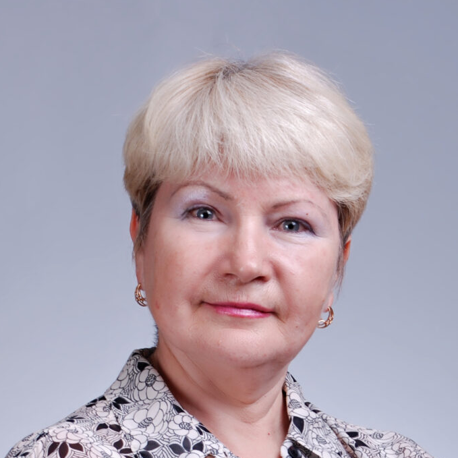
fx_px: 1497
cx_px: 228
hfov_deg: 17.4
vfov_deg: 17.4
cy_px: 278
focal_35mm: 100
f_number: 7.1
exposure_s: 1/125
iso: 100
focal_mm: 52
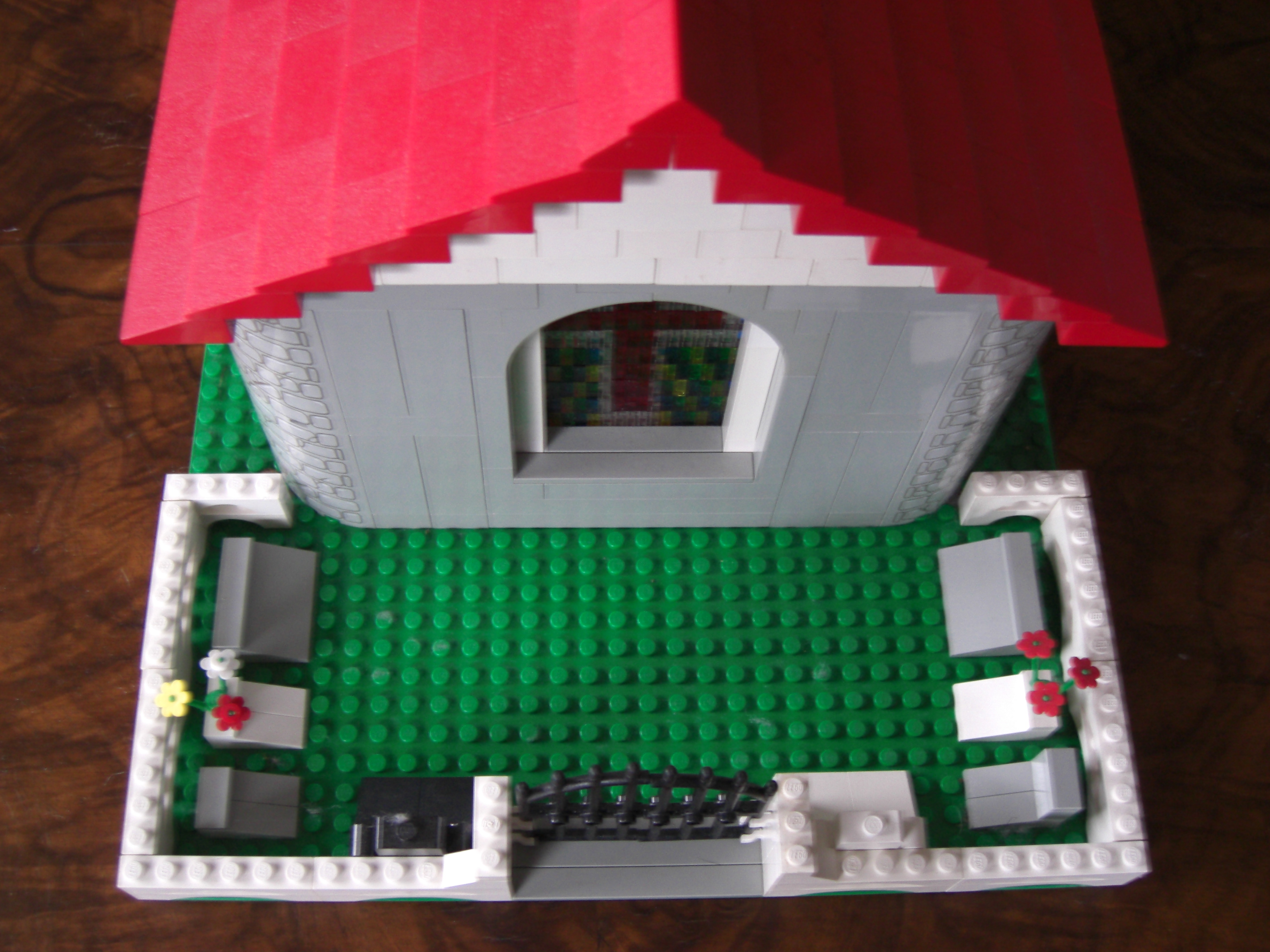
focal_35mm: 38
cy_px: 476
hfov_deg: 49.0
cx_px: 635
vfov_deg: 37.7
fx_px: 1394
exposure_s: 1/8
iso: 200
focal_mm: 7.9
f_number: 2.8
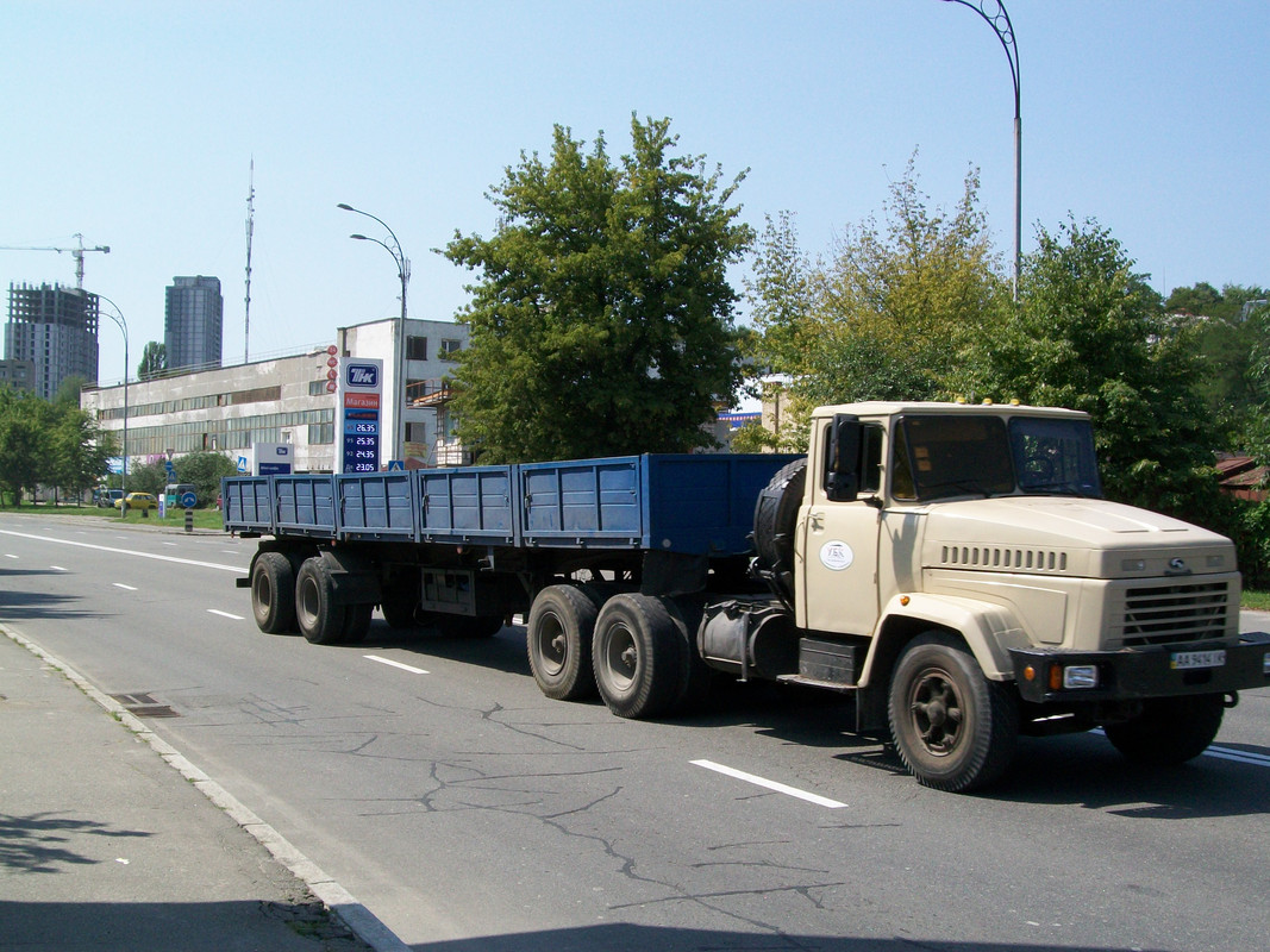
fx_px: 1651
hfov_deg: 42.1
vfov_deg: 32.2
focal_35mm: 45
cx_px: 635
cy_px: 476
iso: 64
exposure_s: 1/320
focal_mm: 7.6
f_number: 5.3
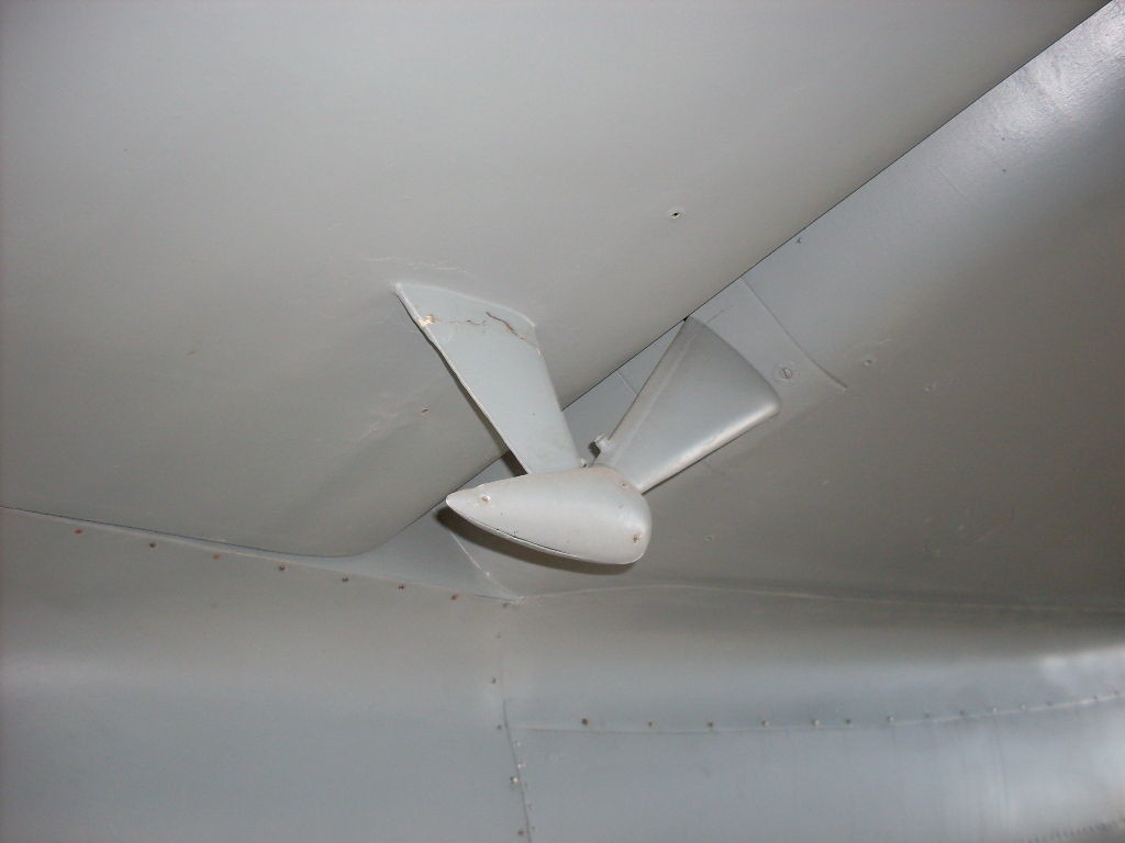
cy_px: 422
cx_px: 562
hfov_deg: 49.0
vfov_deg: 37.7
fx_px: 1235
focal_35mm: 38
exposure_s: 1/45
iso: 100
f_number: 2.8
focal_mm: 6.3
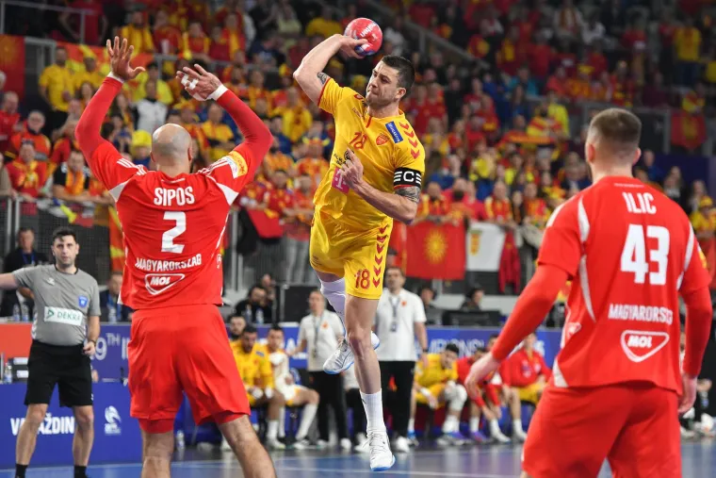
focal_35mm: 140
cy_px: 239
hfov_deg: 14.7
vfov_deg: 9.8
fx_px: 2785
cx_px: 358
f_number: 5
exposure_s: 1/1600
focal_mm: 140
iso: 2500
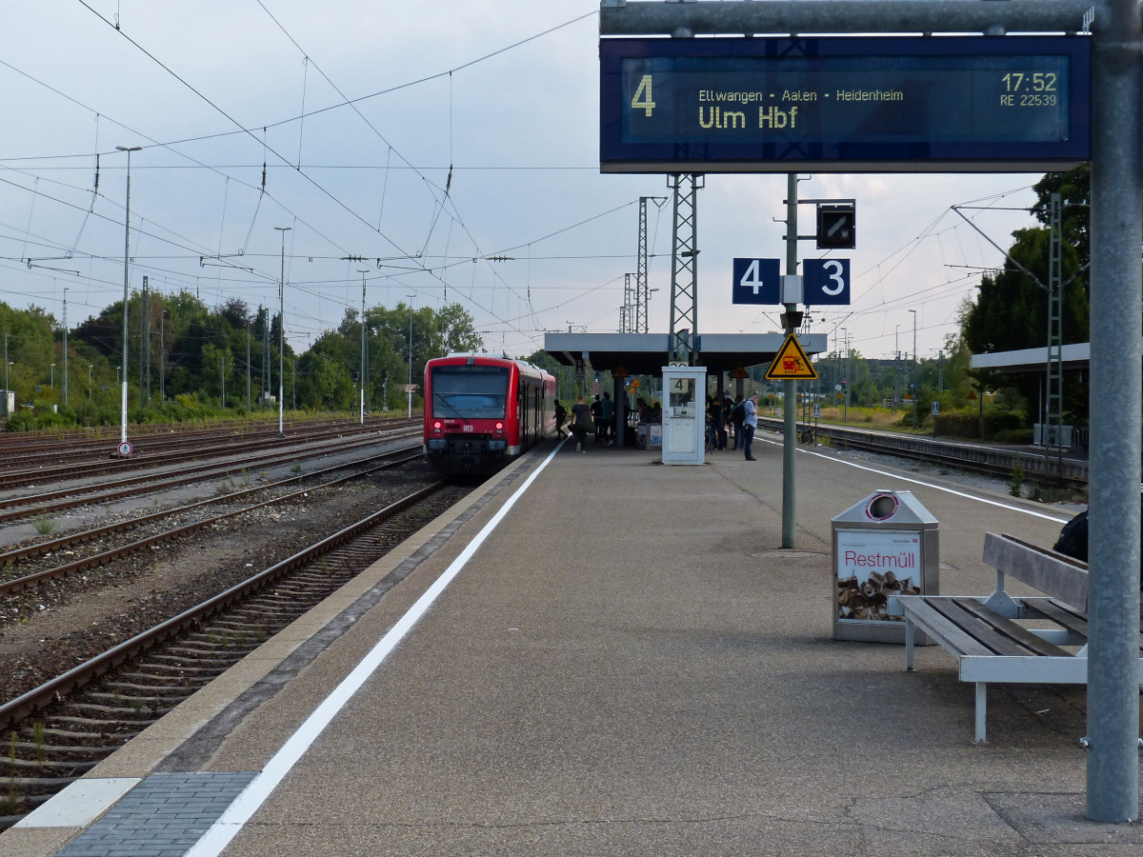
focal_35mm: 42
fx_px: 1387
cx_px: 572
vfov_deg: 34.3
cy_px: 428
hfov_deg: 44.8
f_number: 4
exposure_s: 1/500
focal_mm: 7.4
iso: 100
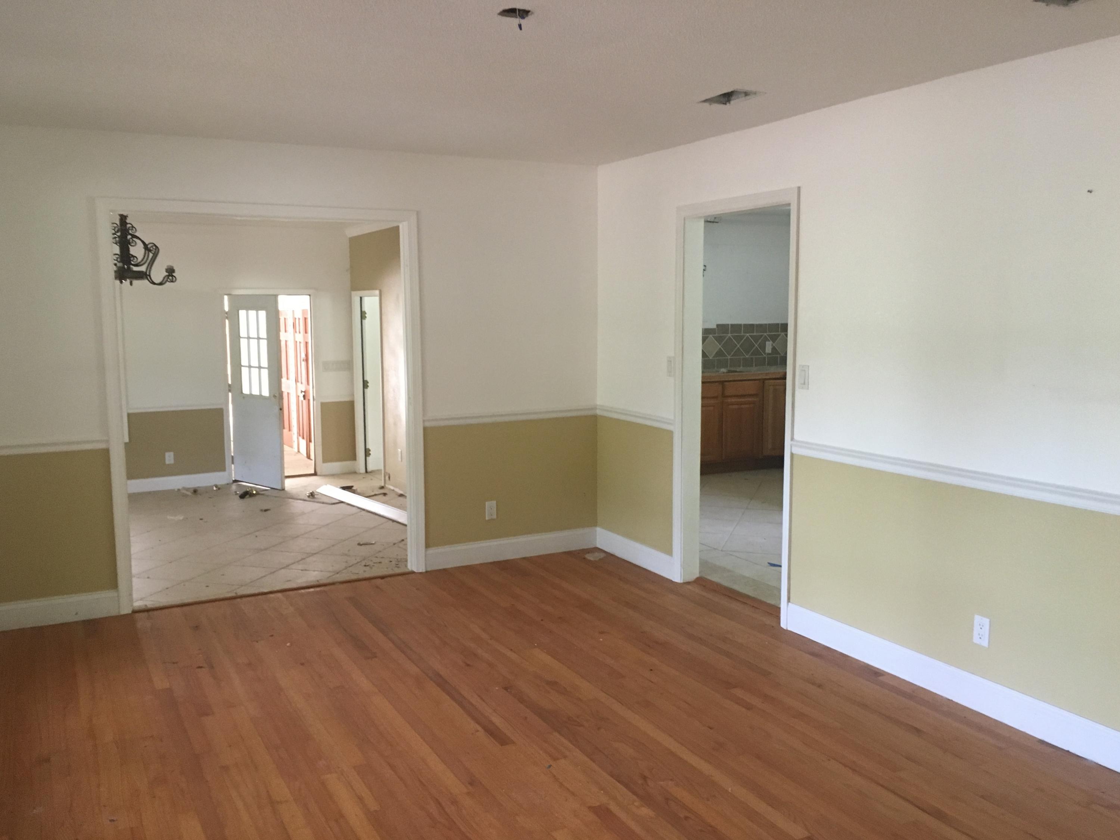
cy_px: 420
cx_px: 560
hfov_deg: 61.7
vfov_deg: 48.2
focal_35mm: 29
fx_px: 938
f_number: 2.2
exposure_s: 1/30
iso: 160
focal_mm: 4.15
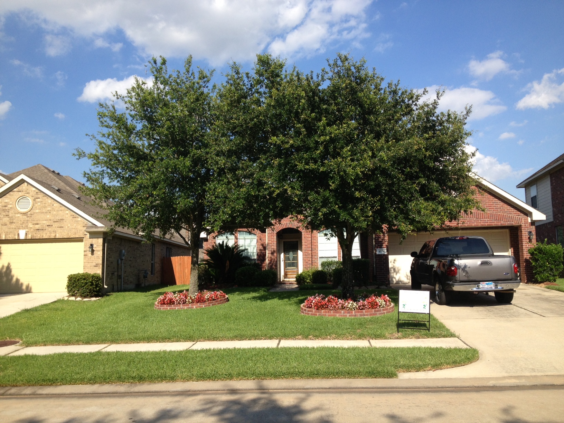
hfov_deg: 52.6
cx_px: 282
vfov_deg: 40.7
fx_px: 570
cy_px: 212
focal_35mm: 35
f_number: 2.4
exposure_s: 1/1255
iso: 50
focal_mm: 4.28
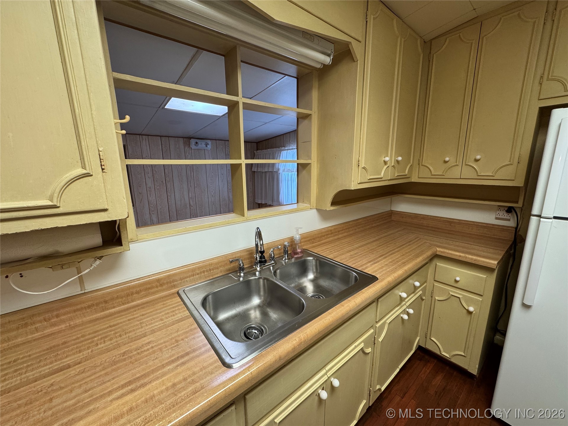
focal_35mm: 14
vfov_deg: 85.7
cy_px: 213
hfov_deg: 102.1
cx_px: 284
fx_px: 230
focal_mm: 2.22
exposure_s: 1/120
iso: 160
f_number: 2.2
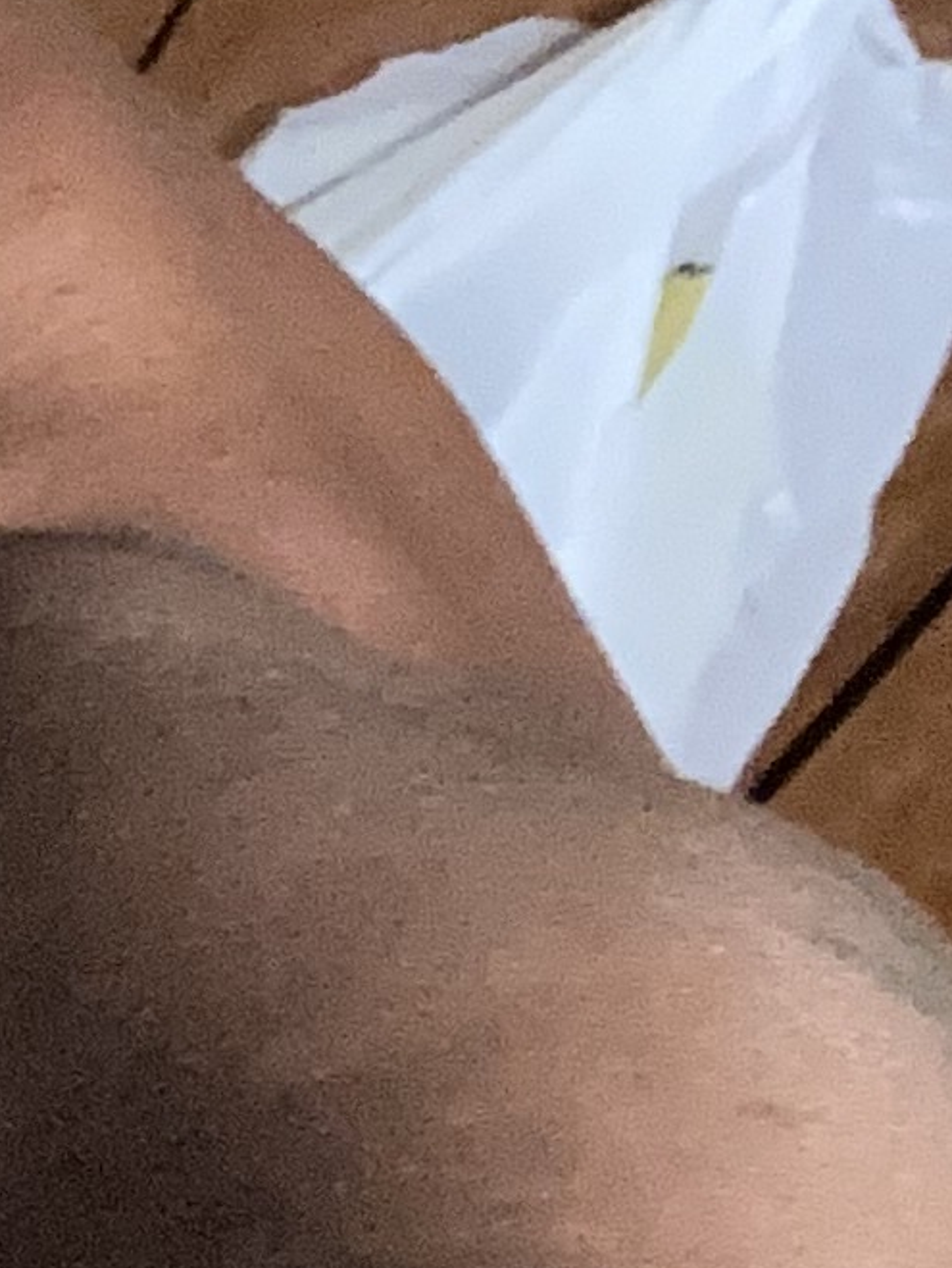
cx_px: -1269
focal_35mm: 150
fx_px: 5495
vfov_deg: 13.1
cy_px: 974
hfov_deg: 9.0
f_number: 2.2
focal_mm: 2.87
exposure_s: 1/18
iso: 400
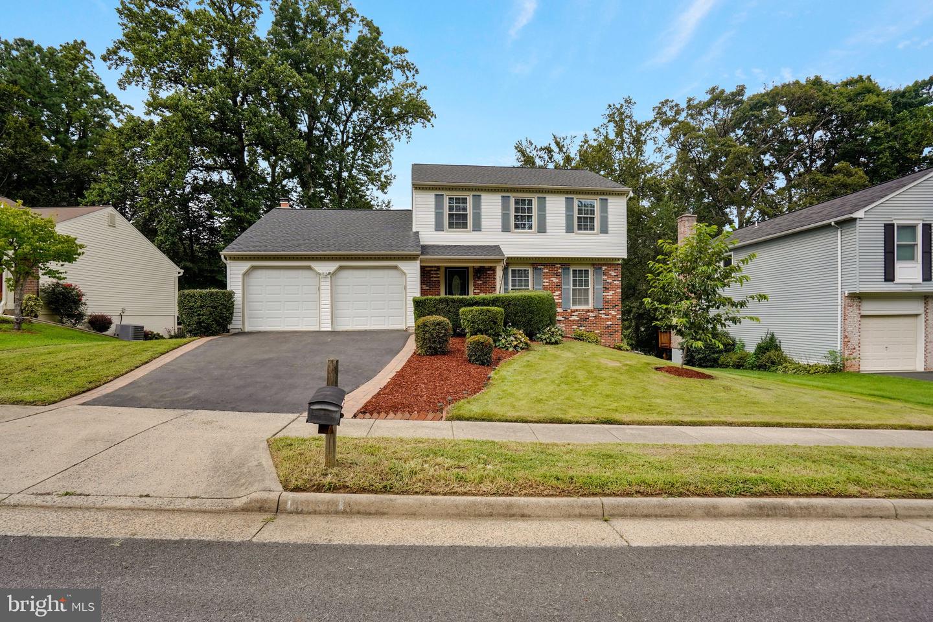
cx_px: 466
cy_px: 311
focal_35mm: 16
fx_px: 415
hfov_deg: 96.7
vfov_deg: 73.7
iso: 1250
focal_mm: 16
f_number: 7.1
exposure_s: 1/2500
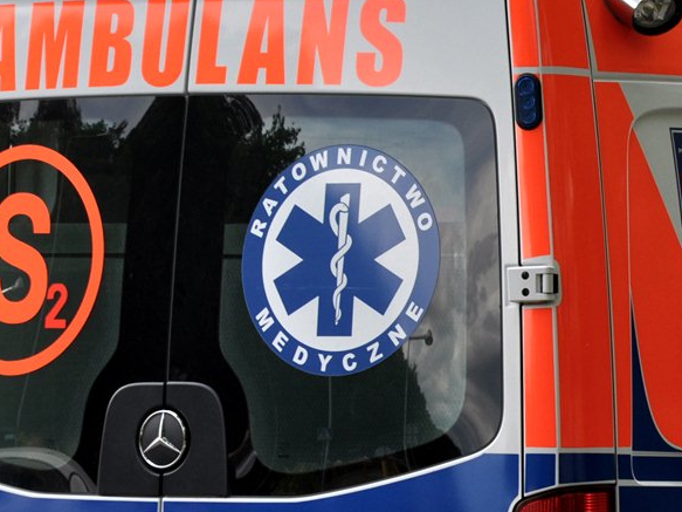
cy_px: 231
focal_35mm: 208
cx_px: 387
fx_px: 4090
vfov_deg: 7.2
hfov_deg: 9.5
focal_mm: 105
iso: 200
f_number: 7.1
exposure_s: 1/200
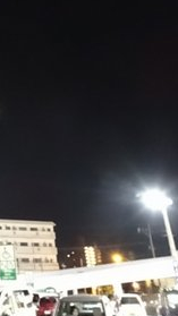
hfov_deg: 23.4
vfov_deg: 45.1
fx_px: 377
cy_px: 120
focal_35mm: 45
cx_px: -54
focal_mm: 4.1
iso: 3200
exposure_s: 1/4
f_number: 3.5
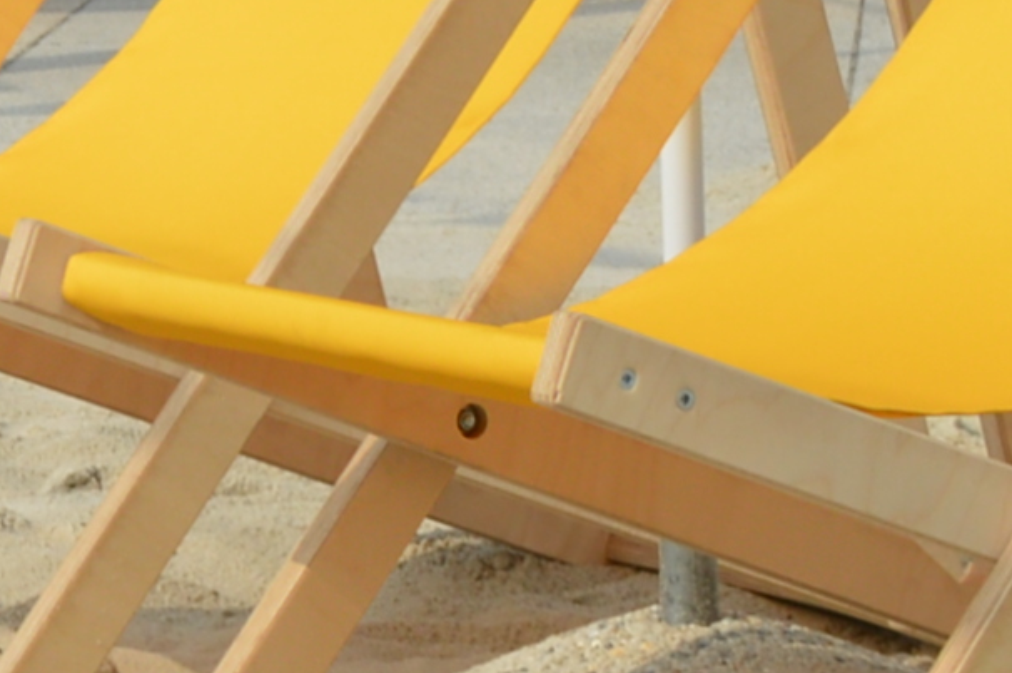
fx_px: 7527
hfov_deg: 7.1
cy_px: -810
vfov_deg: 5.0
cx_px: -1685
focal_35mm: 268
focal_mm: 24
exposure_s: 1/320
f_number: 9
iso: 100
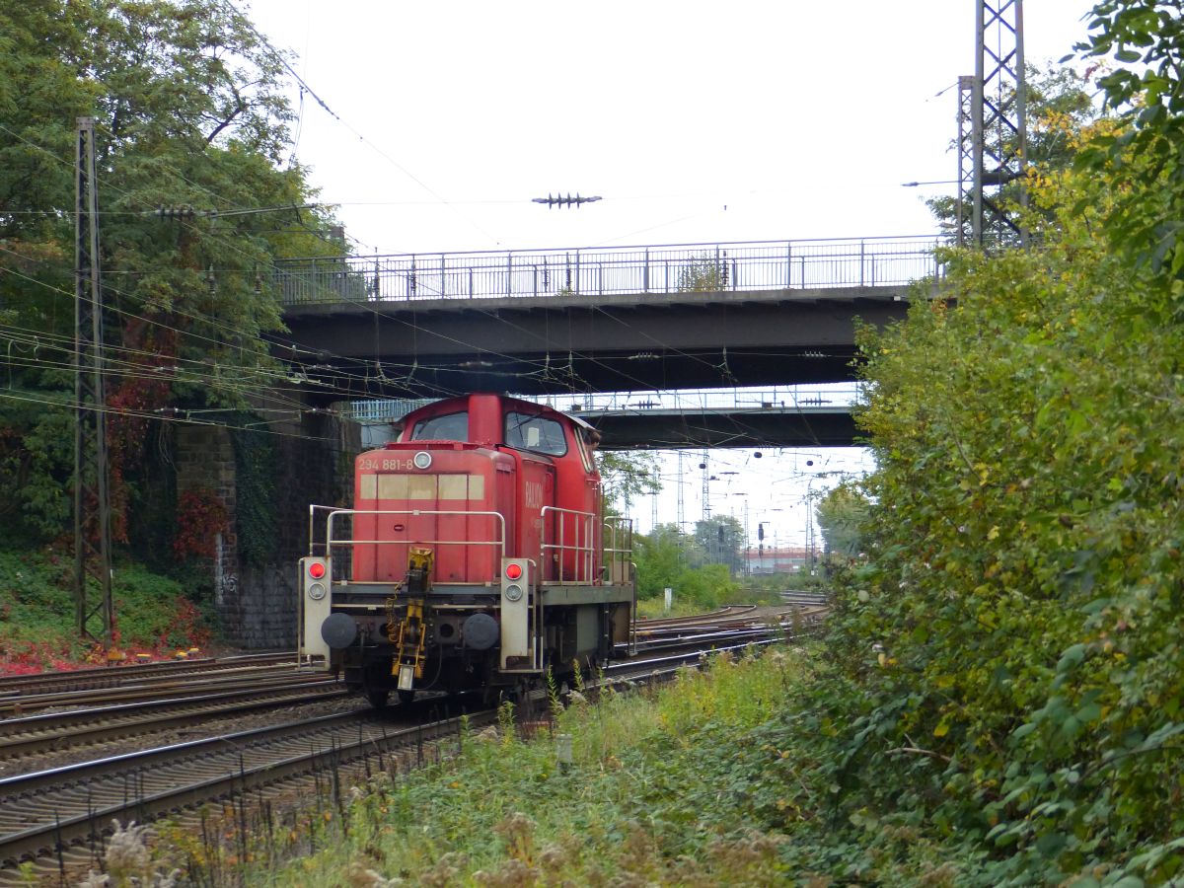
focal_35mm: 131
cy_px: 444
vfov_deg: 11.3
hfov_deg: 15.1
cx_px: 592
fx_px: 4481
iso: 320
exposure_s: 1/500
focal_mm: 23.5
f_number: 2.8
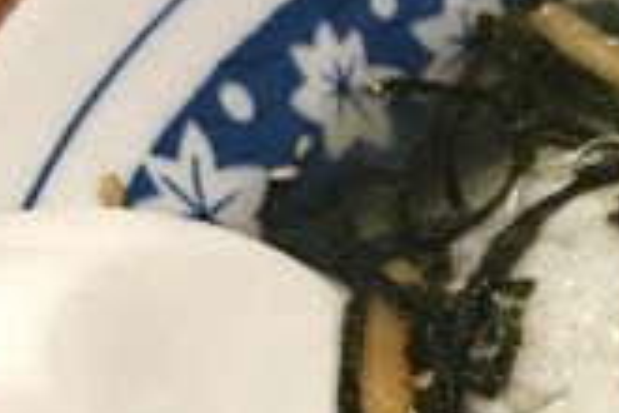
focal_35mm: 128
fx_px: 2201
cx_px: 872
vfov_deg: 10.6
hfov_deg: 15.1
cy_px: 458
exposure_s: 1/10
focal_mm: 4.15
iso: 100
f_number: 2.2
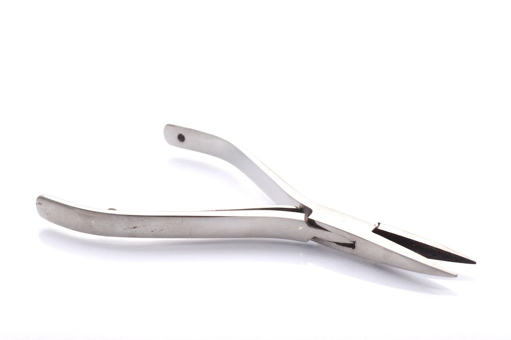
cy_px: 170
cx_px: 256
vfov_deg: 10.1
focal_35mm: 135
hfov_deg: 15.2
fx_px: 1915
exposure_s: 1/200
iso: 1600
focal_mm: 90
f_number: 29
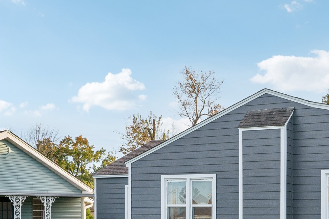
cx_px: 348
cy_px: 204
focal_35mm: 60
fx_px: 548
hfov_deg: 30.4
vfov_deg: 22.0
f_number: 11
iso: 800
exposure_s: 1/160
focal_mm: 28
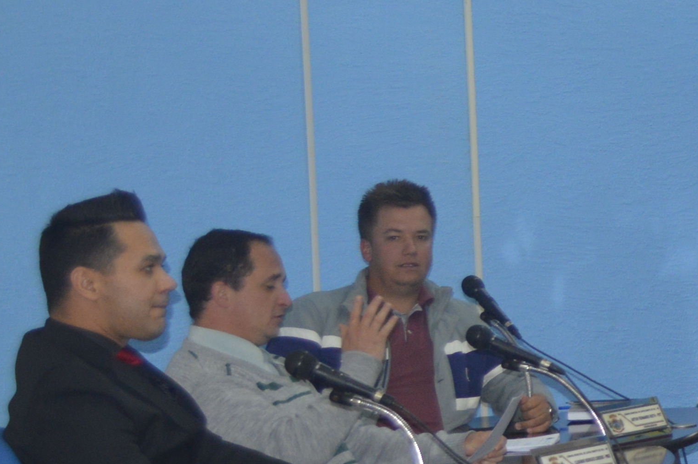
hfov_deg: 12.1
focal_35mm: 155
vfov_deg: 8.8
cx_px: 1279
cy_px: 118
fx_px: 3002
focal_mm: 26
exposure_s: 1/60
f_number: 4.2
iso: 450
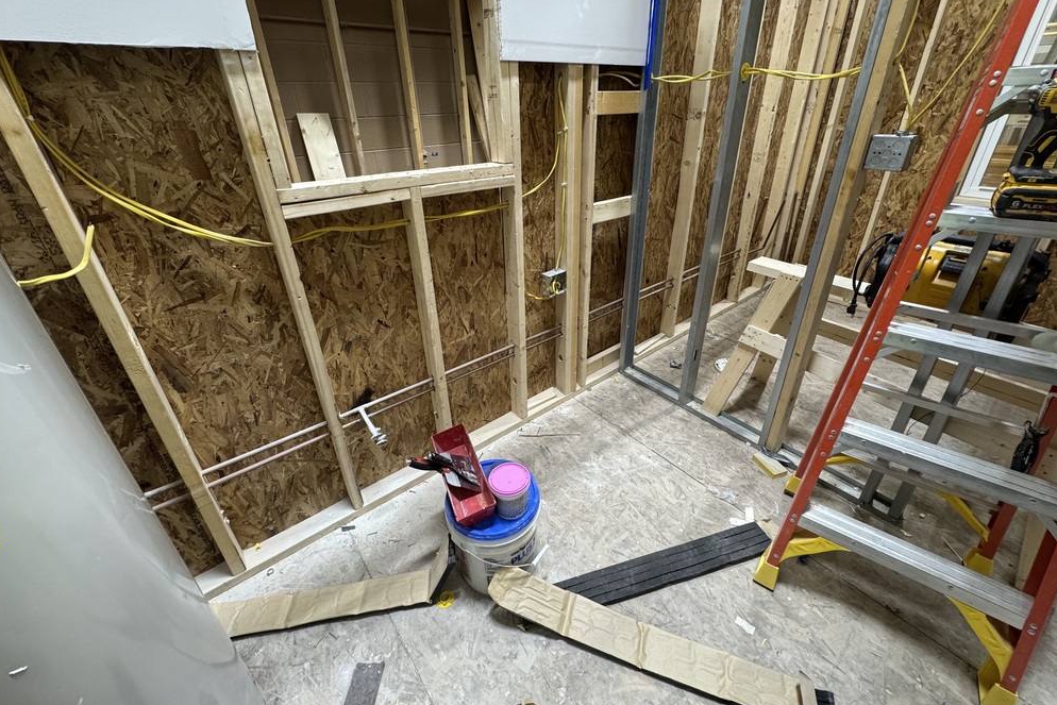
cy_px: 317
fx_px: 440
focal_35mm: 15
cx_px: 534
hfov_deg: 100.4
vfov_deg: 77.1
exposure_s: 1/60
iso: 250
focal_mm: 2.22
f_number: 2.2
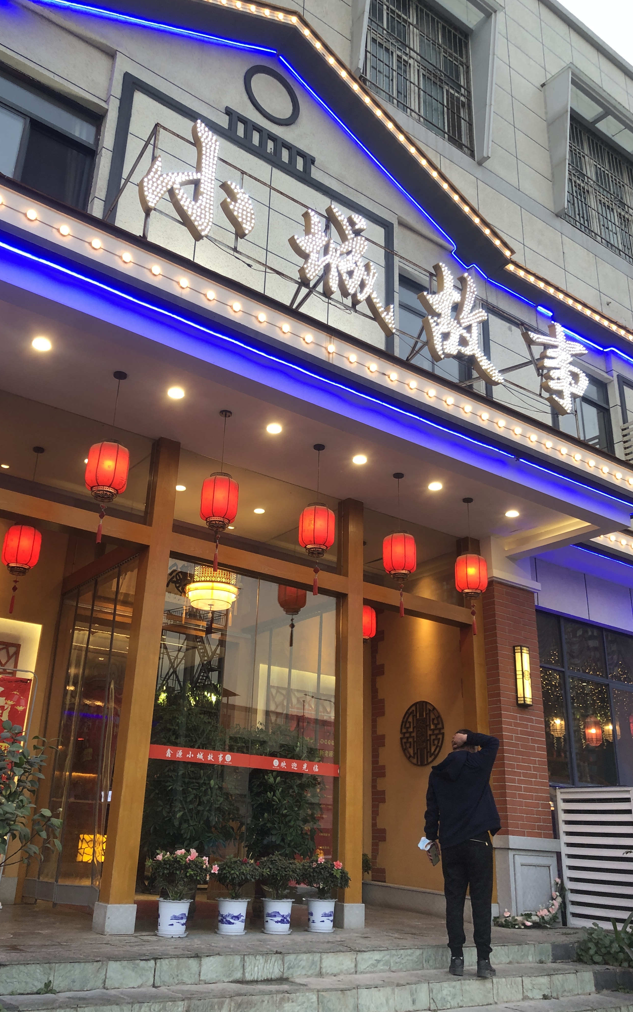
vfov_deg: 62.9
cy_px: 505
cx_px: 295
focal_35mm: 30
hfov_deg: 41.8
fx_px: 828
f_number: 1.8
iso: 32
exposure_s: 1/50
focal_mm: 4
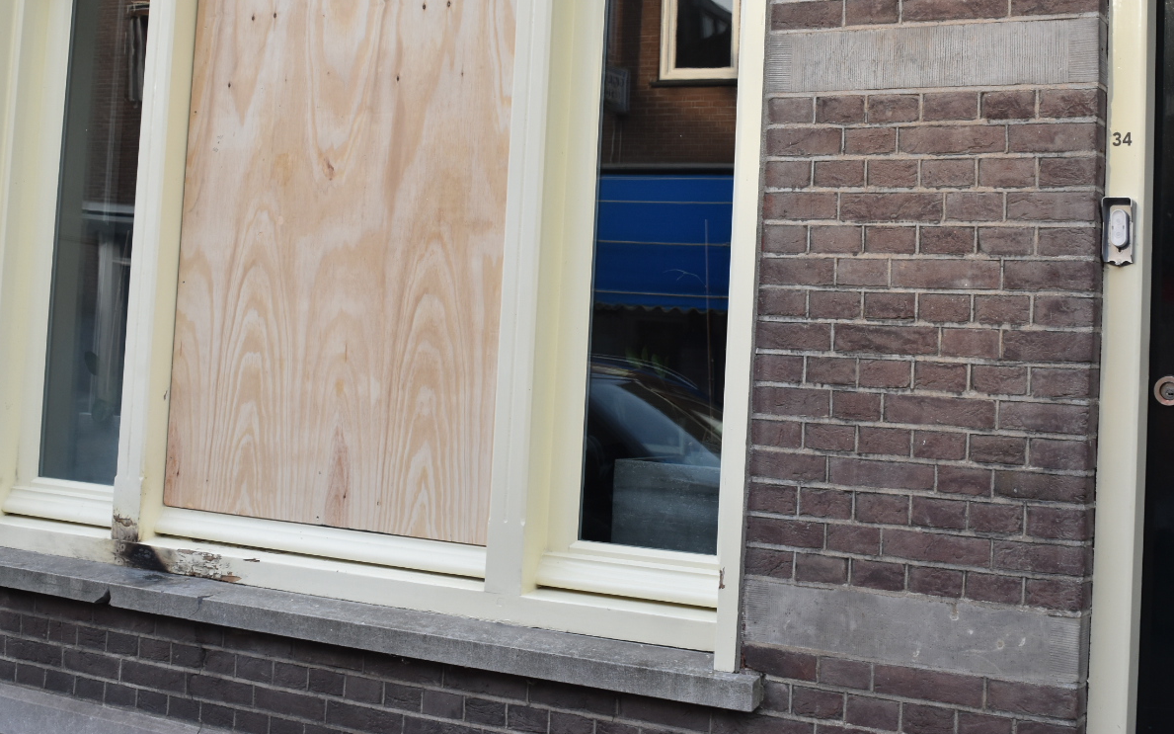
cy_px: 212
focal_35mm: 50
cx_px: 496
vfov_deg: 25.6
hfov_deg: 40.2
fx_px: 1600
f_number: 6.3
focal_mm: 24
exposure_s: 1/160
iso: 400
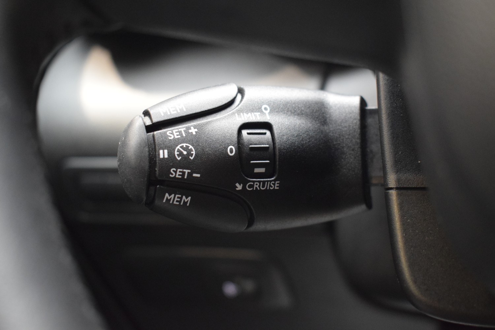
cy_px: 165
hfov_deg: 42.3
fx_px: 639
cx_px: 248
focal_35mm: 46
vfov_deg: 28.9
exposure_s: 1/13
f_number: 4.2
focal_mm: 31
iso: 3200
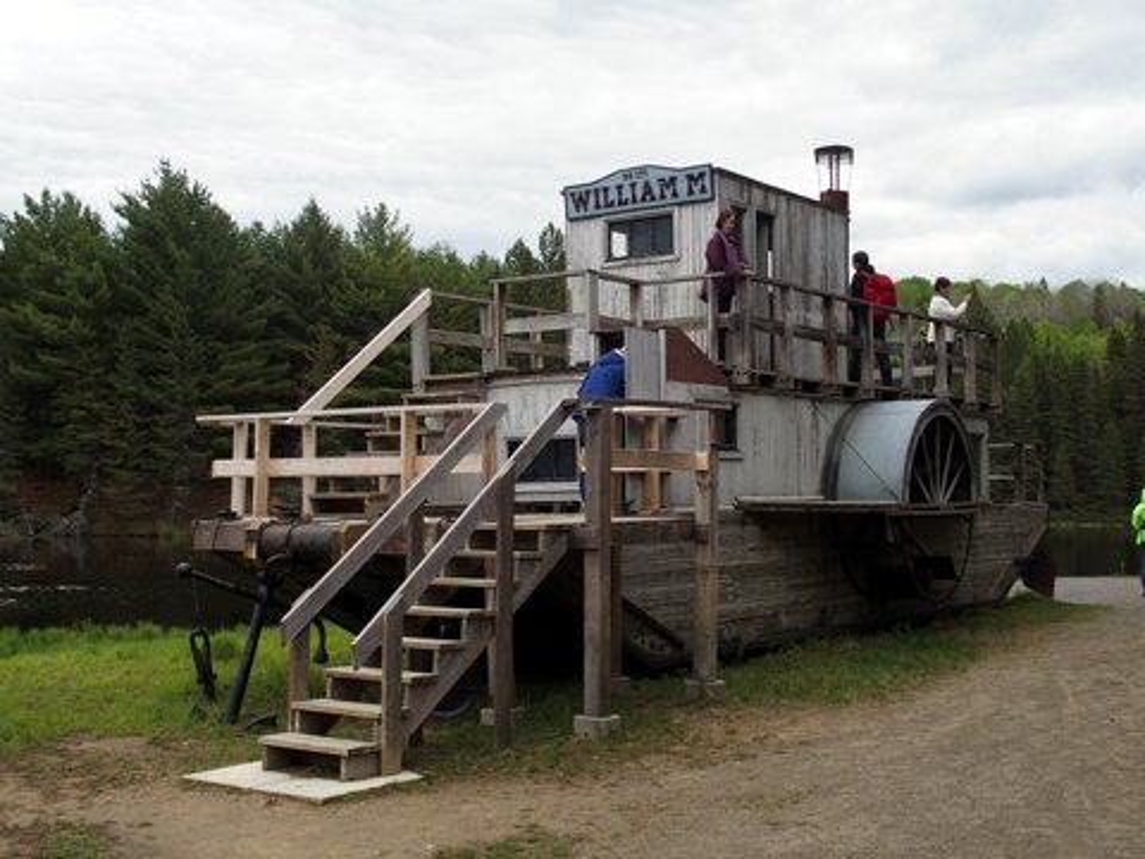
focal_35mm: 46
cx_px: 572
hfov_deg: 41.2
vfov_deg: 31.5
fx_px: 1522
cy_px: 430
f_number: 3.5
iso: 100
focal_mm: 9.8
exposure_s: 1/400
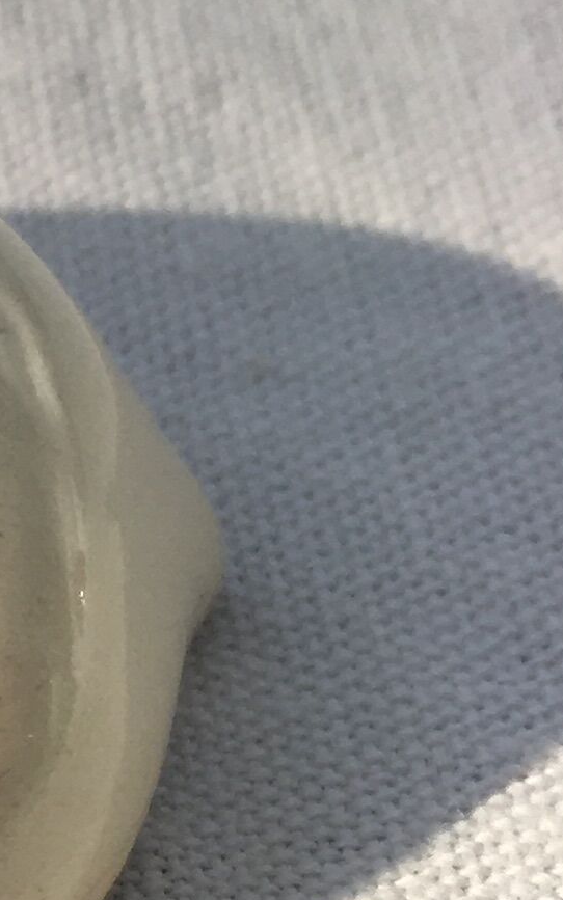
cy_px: 362
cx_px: -975
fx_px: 3510
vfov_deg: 14.6
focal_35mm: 143
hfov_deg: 8.1
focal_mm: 4.15
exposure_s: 1/309
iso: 25
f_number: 2.2
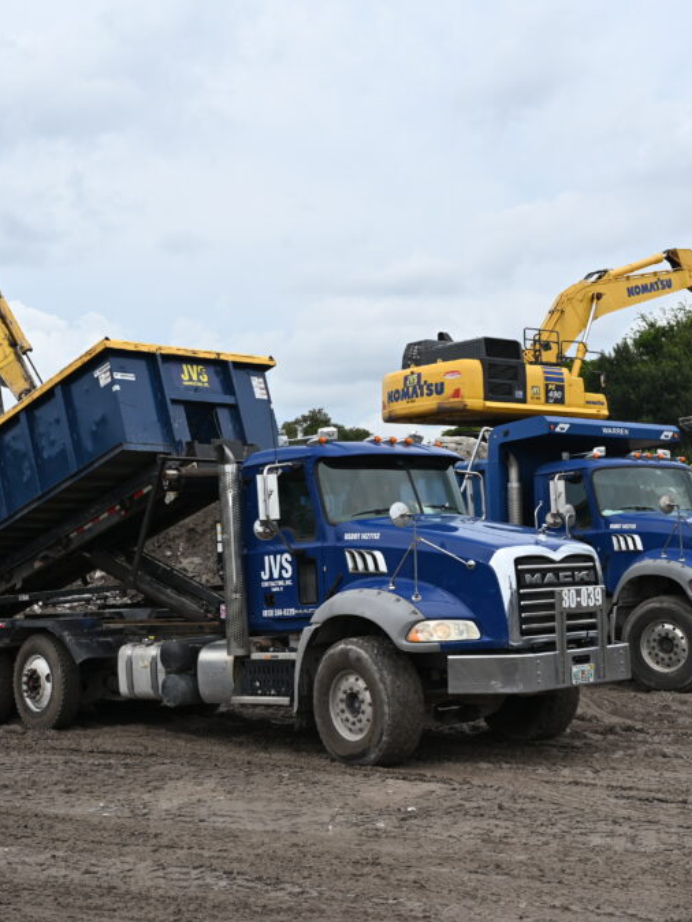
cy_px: 464
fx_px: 1438
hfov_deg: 27.0
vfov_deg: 35.5
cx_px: 341
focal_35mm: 54
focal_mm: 37
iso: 100
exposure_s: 1/400
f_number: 7.1
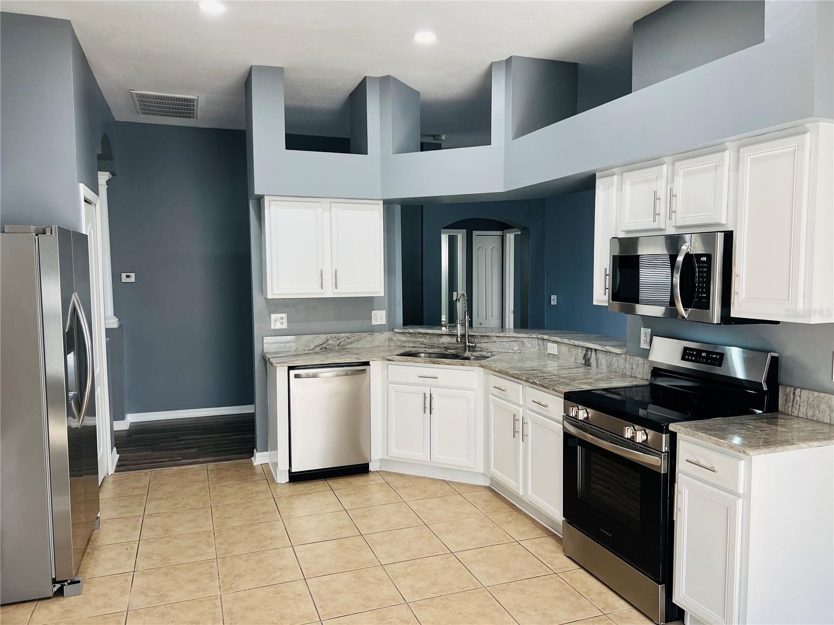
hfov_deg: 67.3
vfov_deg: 53.1
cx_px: 417
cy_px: 312
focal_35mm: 26
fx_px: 626
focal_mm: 5.7
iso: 125
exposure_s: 1/120
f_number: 1.5
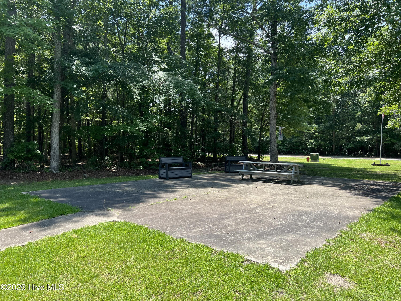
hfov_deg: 67.3
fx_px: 301
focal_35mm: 26
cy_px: 150
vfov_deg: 53.1
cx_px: 200
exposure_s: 1/1266
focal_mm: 5.7
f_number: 1.5
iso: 50
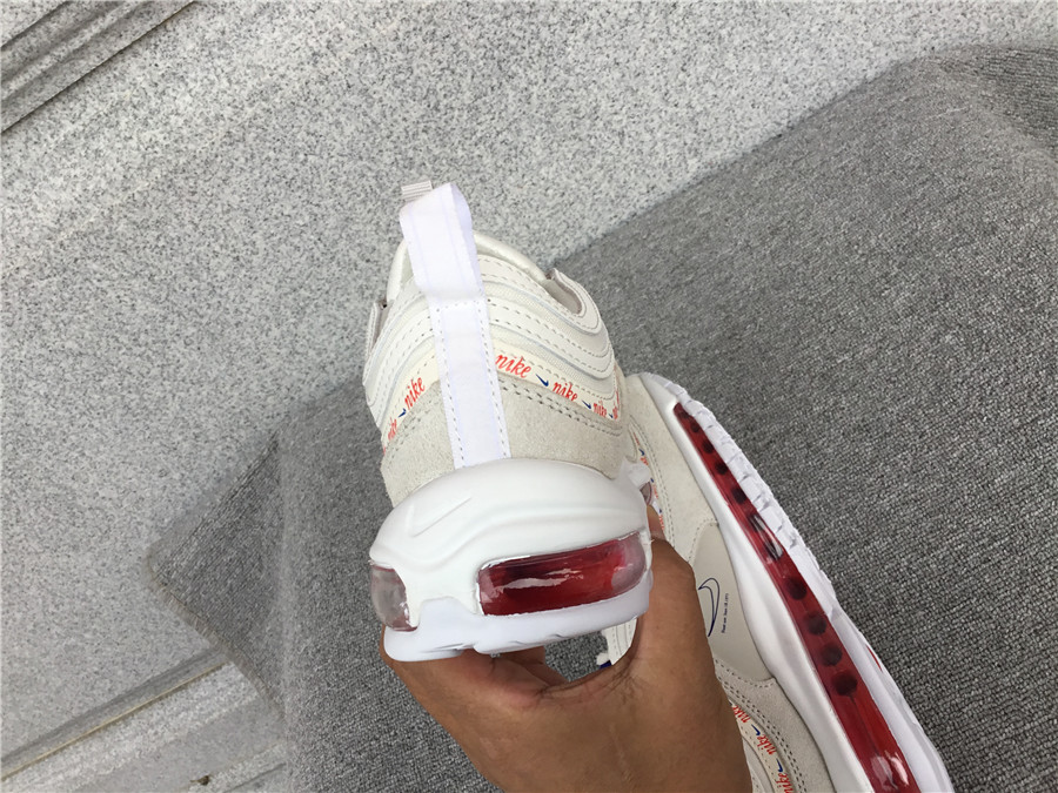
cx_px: 529
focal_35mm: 31
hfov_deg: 58.4
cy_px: 396
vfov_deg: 45.4
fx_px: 947
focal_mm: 3.3
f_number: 2.4
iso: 25
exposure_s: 1/126
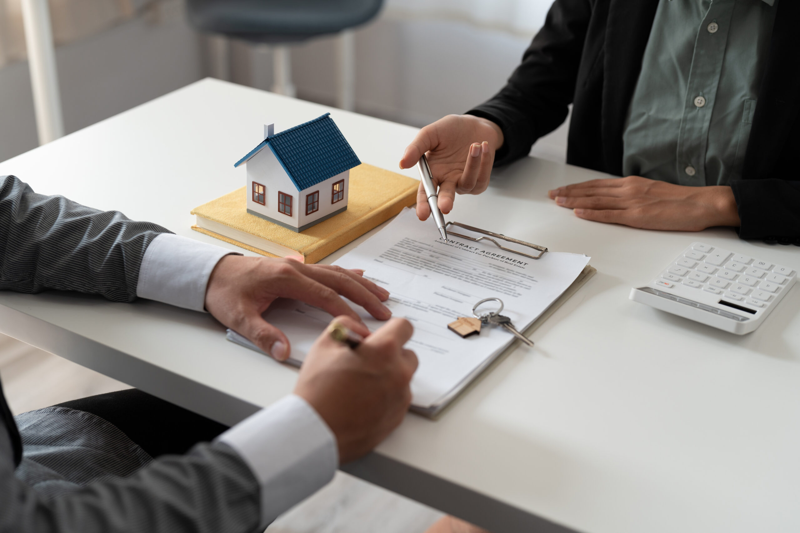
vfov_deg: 27.0
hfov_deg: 39.6
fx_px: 1111
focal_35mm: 50
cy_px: 266
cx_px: 400
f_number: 2.8
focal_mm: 50
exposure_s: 1/100
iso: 125
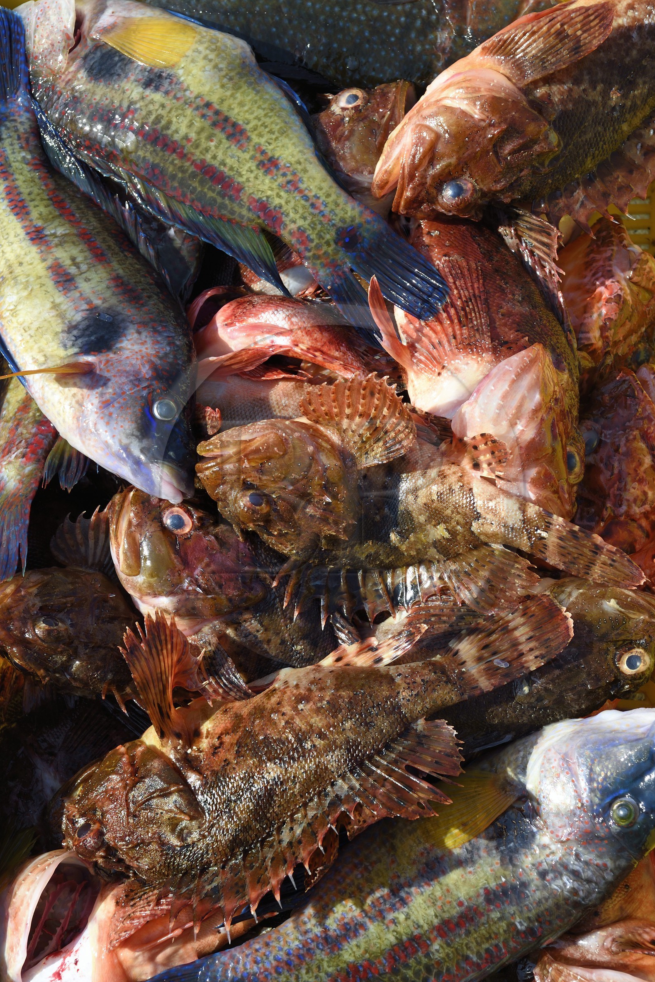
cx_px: 331
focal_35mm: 71
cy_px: 498
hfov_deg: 19.2
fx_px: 1937
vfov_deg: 28.5
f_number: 13
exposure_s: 1/160
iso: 200
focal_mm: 70
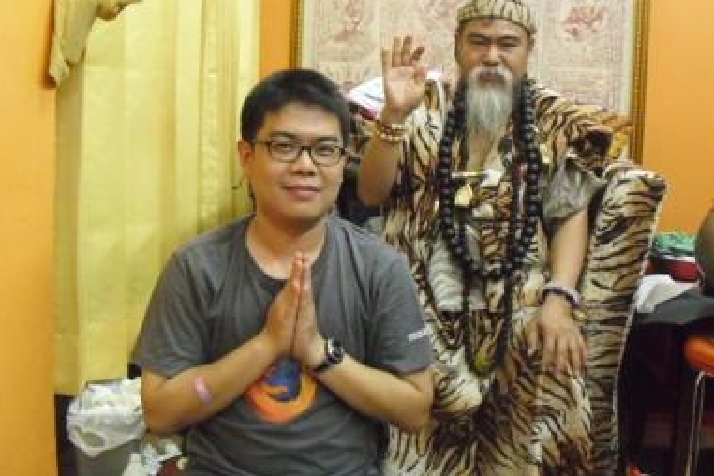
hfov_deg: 44.5
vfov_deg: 30.4
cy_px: 182
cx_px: 377
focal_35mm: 44
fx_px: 873
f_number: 3.1
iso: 800
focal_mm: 6.3
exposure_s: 1/25
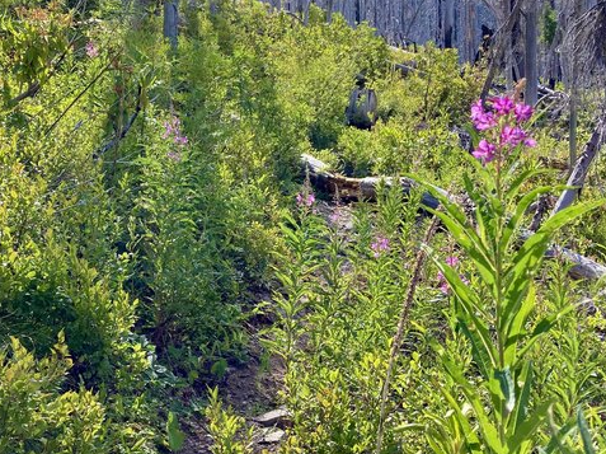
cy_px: 193
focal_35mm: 47
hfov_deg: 40.1
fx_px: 822
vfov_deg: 30.8
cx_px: 215
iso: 20
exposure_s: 1/706
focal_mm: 3.99
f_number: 1.8
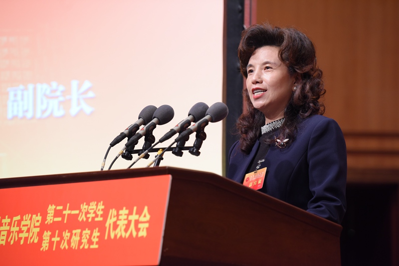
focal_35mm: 200
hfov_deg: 10.3
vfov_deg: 6.9
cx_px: 200
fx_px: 2216
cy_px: 133
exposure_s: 1/80
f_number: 4
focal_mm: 200
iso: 1600
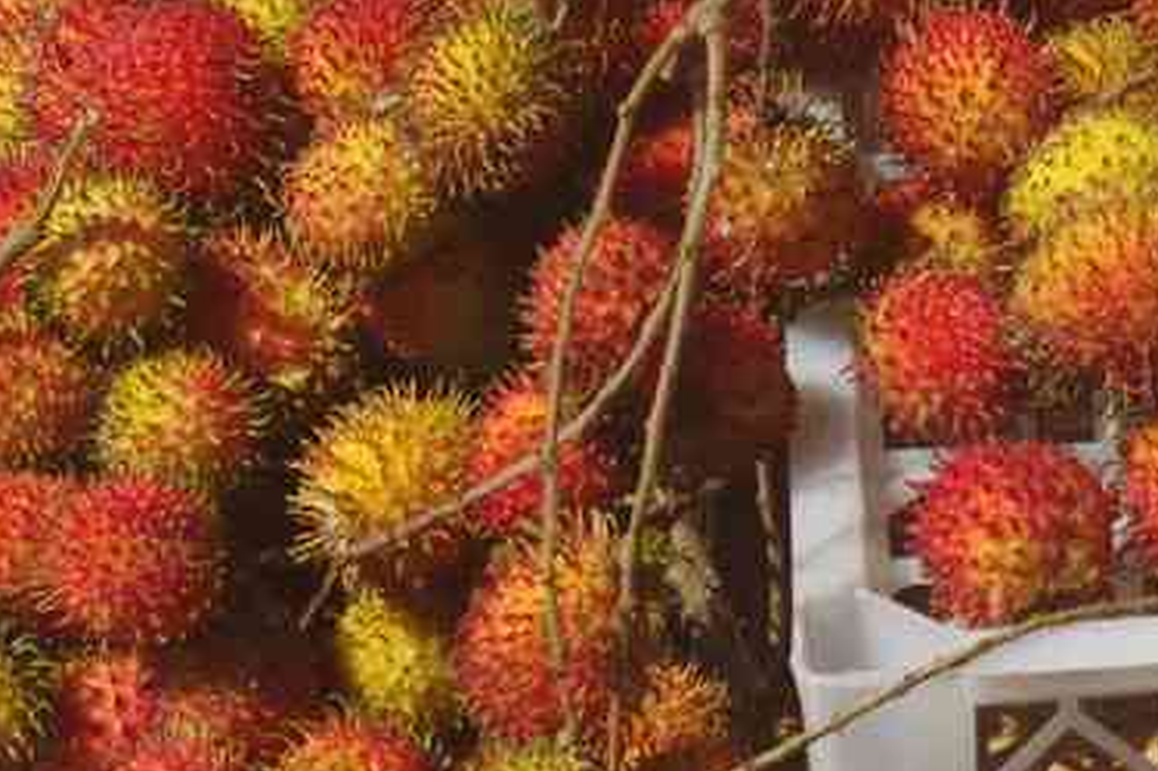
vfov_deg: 6.2
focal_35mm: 220
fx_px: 7084
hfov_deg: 9.3
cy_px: 430
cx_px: 890
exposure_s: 1/100
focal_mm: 55
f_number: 11
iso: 200
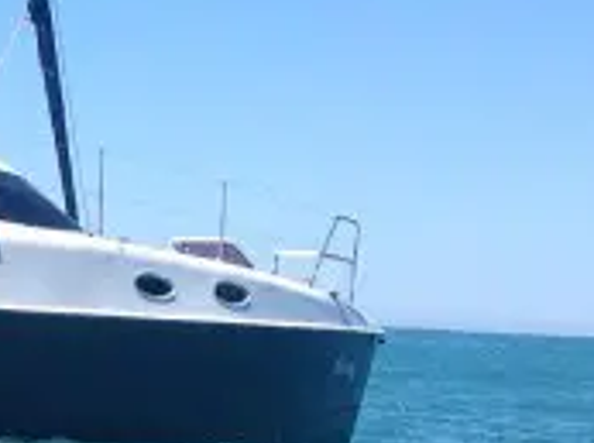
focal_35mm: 162
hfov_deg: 11.6
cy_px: 495
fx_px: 2774
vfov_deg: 9.0
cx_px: -347
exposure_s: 1/1890
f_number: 2.4
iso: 80
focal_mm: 4.28
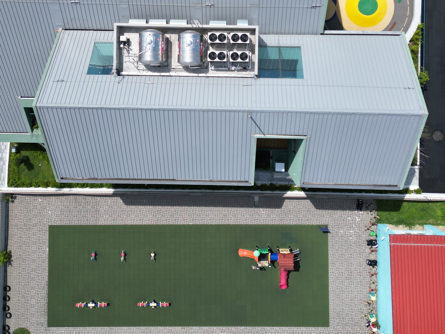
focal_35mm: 39
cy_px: 78
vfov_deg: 35.9
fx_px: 501
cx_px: 226
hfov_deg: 47.9
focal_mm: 6.72
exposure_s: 1/4000
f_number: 1.7
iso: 110
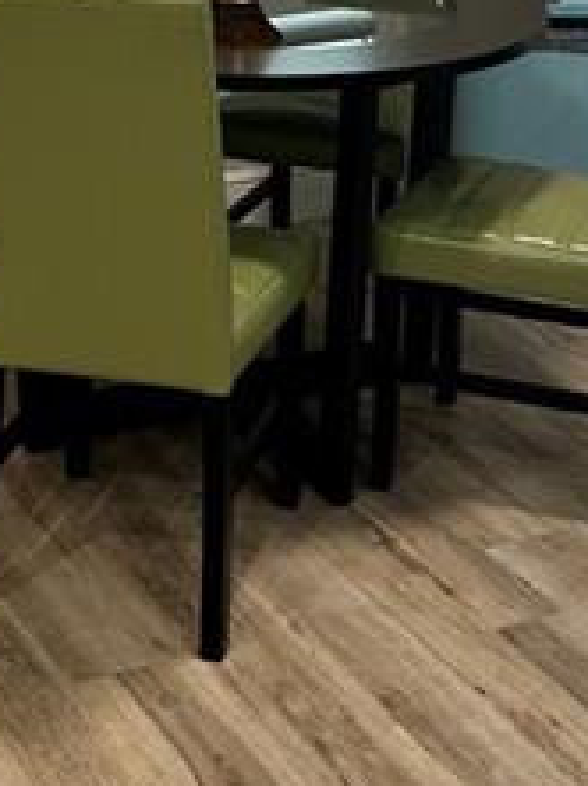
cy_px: -131
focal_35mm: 90
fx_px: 2042
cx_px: 230
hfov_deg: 16.4
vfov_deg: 20.5
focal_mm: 5.7
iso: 64
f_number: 1.5
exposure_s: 1/60
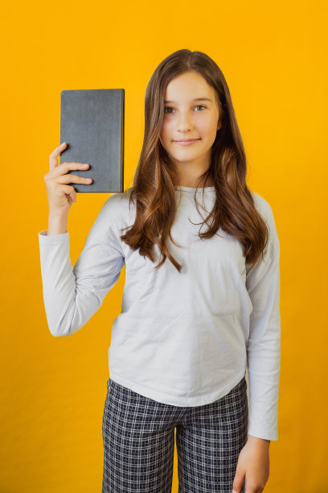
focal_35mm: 37
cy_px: 246
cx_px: 164
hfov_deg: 35.9
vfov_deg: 51.9
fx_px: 506
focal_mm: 25
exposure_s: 1/125
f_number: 4
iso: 400
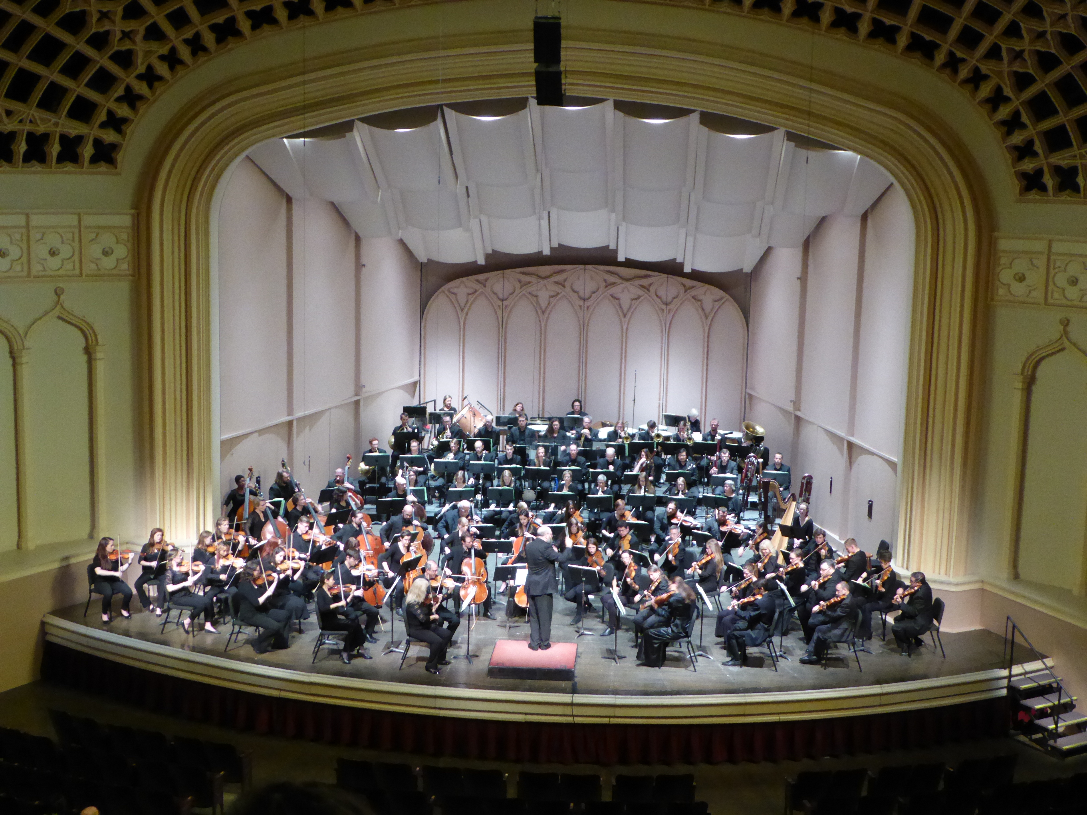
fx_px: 1664
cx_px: 544
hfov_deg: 36.2
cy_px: 408
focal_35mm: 53
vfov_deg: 27.5
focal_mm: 9
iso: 800
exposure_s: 1/20
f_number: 4.1
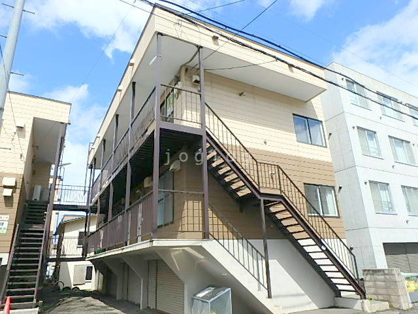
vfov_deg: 54.9
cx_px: 209
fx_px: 302
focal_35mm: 25
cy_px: 157
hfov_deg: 69.4
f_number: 4.1
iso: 125
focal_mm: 4.5
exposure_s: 1/1000
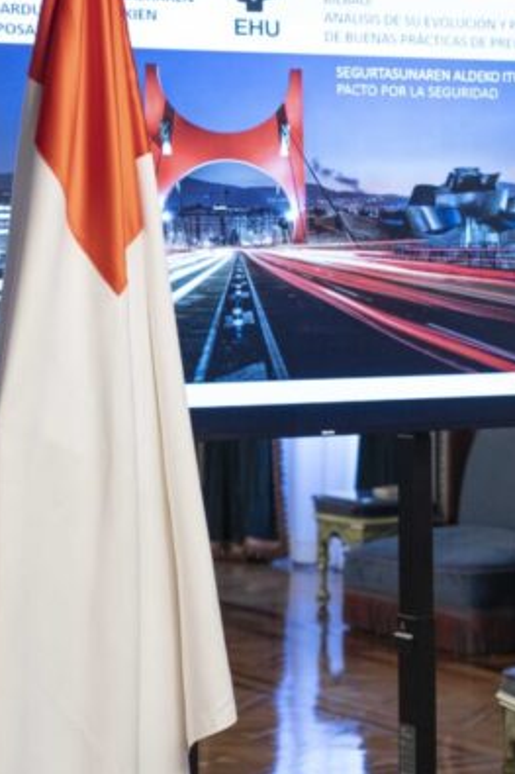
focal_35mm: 127
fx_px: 2727
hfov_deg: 10.6
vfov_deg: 16.1
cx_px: 578
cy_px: 339
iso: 3200
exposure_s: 1/125
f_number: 5
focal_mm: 72
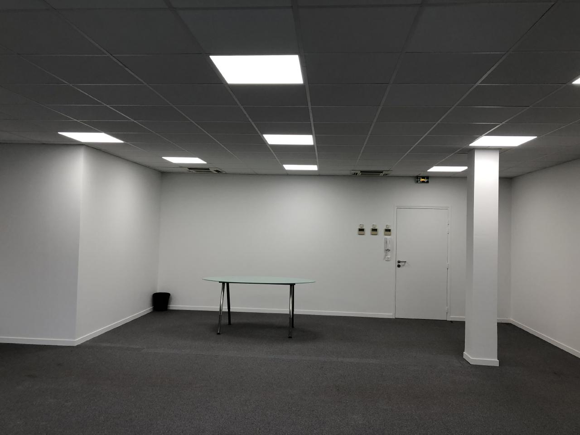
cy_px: 218
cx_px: 290
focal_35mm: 28
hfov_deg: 63.4
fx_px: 469
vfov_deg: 49.7
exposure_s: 1/50
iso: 32
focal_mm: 3.99
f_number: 1.8
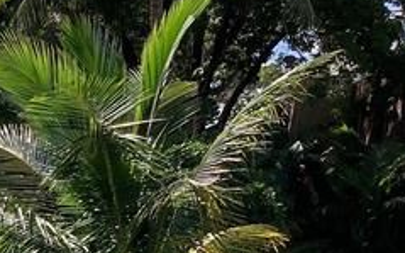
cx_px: -197
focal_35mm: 110
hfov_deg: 17.2
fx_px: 1213
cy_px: 430
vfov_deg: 11.2
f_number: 2.4
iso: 25
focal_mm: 3.3
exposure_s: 1/849
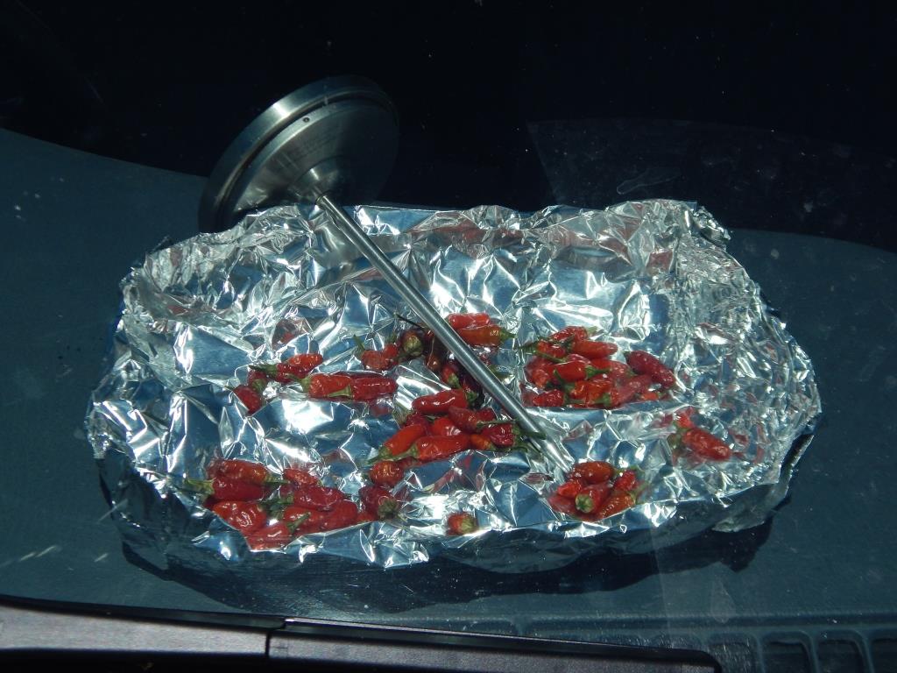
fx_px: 1425
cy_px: 336
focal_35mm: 55
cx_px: 448
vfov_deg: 26.6
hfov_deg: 34.9
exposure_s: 1/800
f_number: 7.6
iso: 125
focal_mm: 9.7
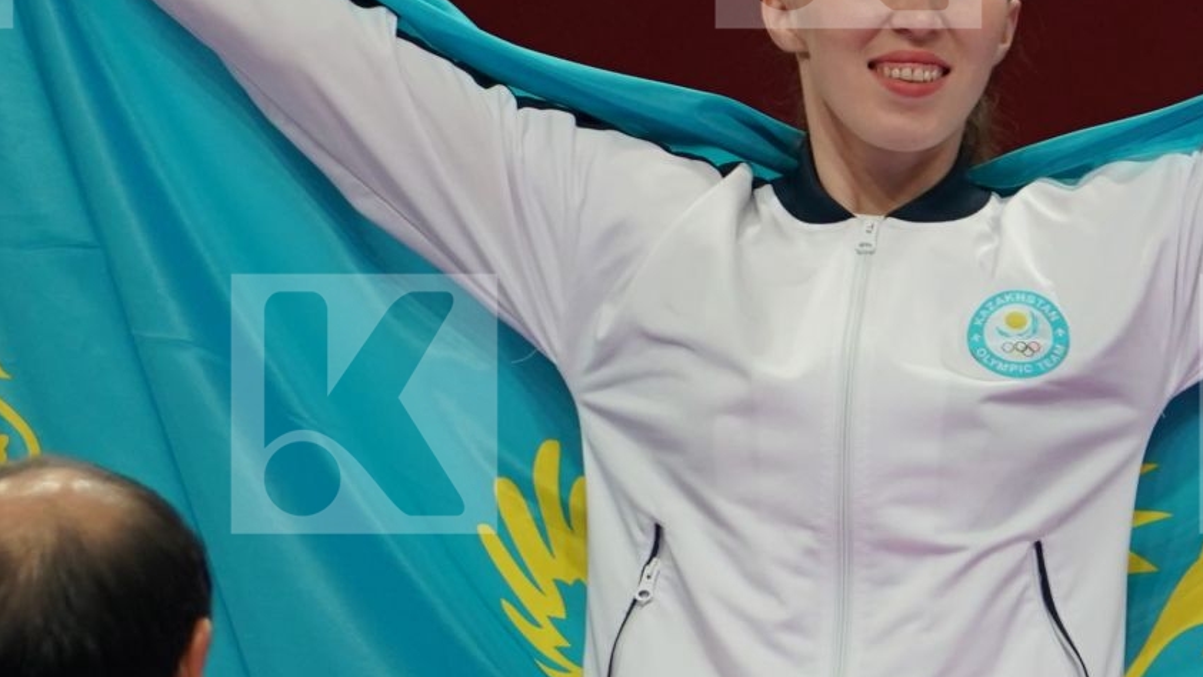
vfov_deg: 1.8
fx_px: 22142
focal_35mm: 694
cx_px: 849
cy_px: 404
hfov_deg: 3.1
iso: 1250
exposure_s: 1/500
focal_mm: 207
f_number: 4
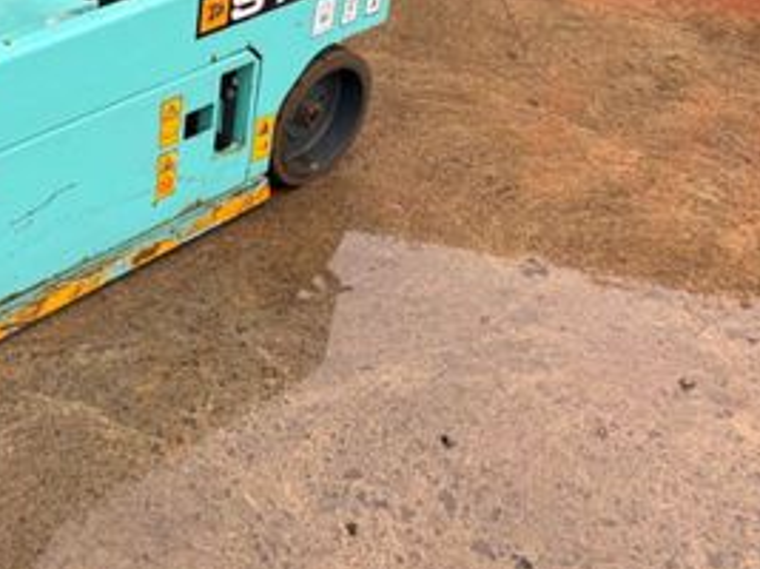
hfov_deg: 32.0
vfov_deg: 25.4
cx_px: -43
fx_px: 1185
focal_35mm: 54
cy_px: -23
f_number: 1.78
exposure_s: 1/123
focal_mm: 6.76
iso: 50
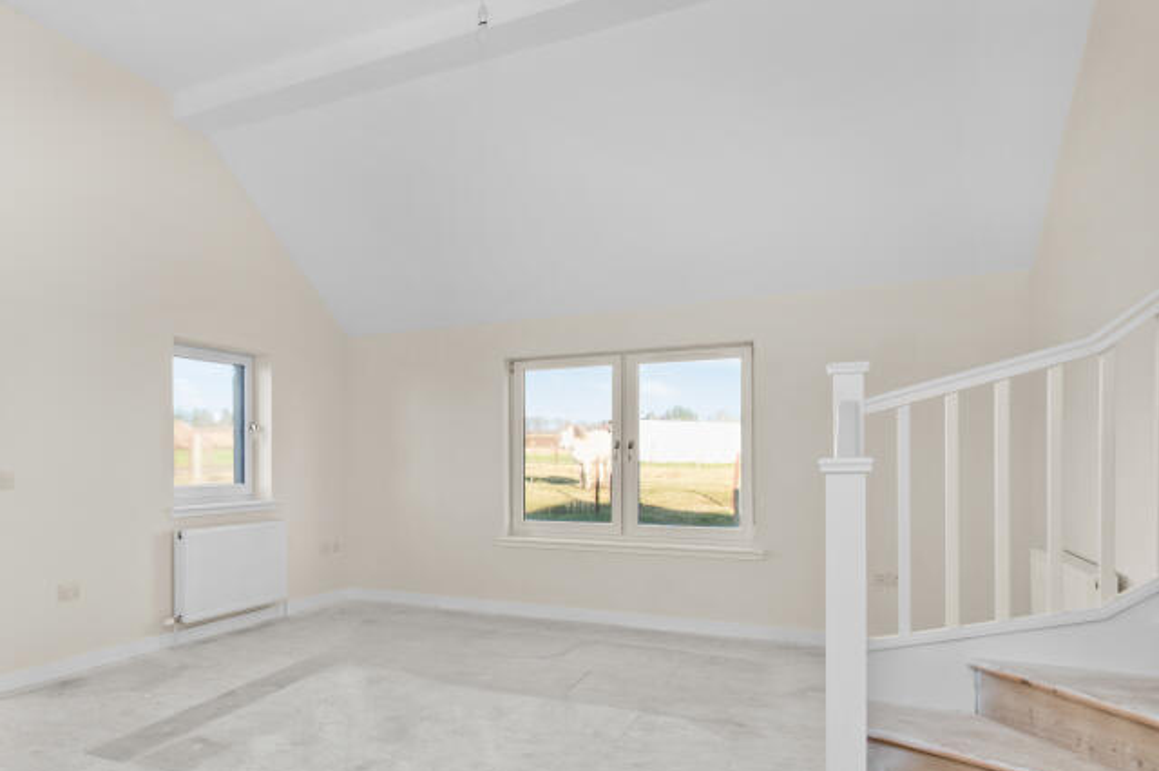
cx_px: 261
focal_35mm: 24
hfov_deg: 68.0
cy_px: 458
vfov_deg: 52.8
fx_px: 772
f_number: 9
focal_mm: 10
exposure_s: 1/15
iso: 320
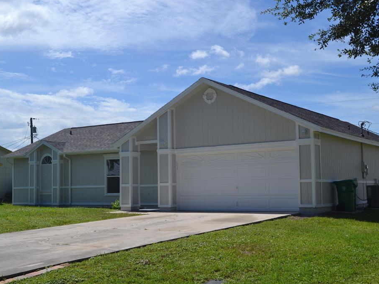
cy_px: 142
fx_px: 536
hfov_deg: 38.9
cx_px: 184
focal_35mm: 49
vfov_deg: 29.7
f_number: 8
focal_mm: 30
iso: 100
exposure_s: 1/250
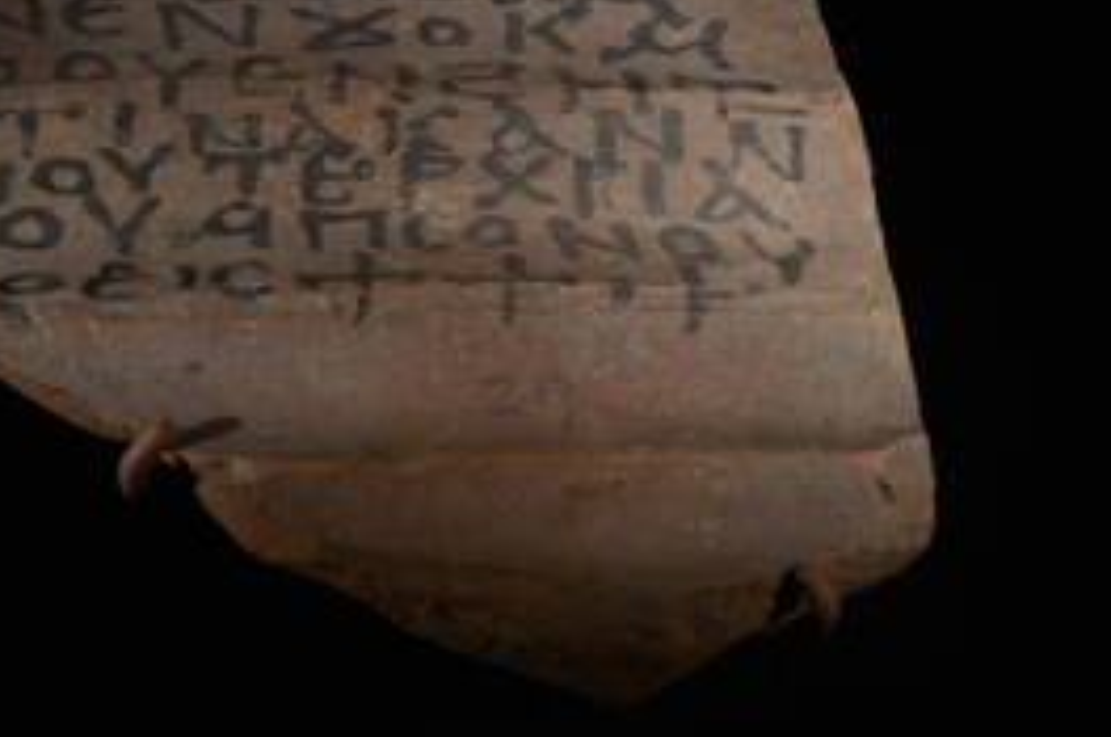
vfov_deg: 5.5
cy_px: 187
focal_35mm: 250
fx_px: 7701
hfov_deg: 8.2
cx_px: 274
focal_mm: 100
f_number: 5.6
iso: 1250
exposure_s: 1/20
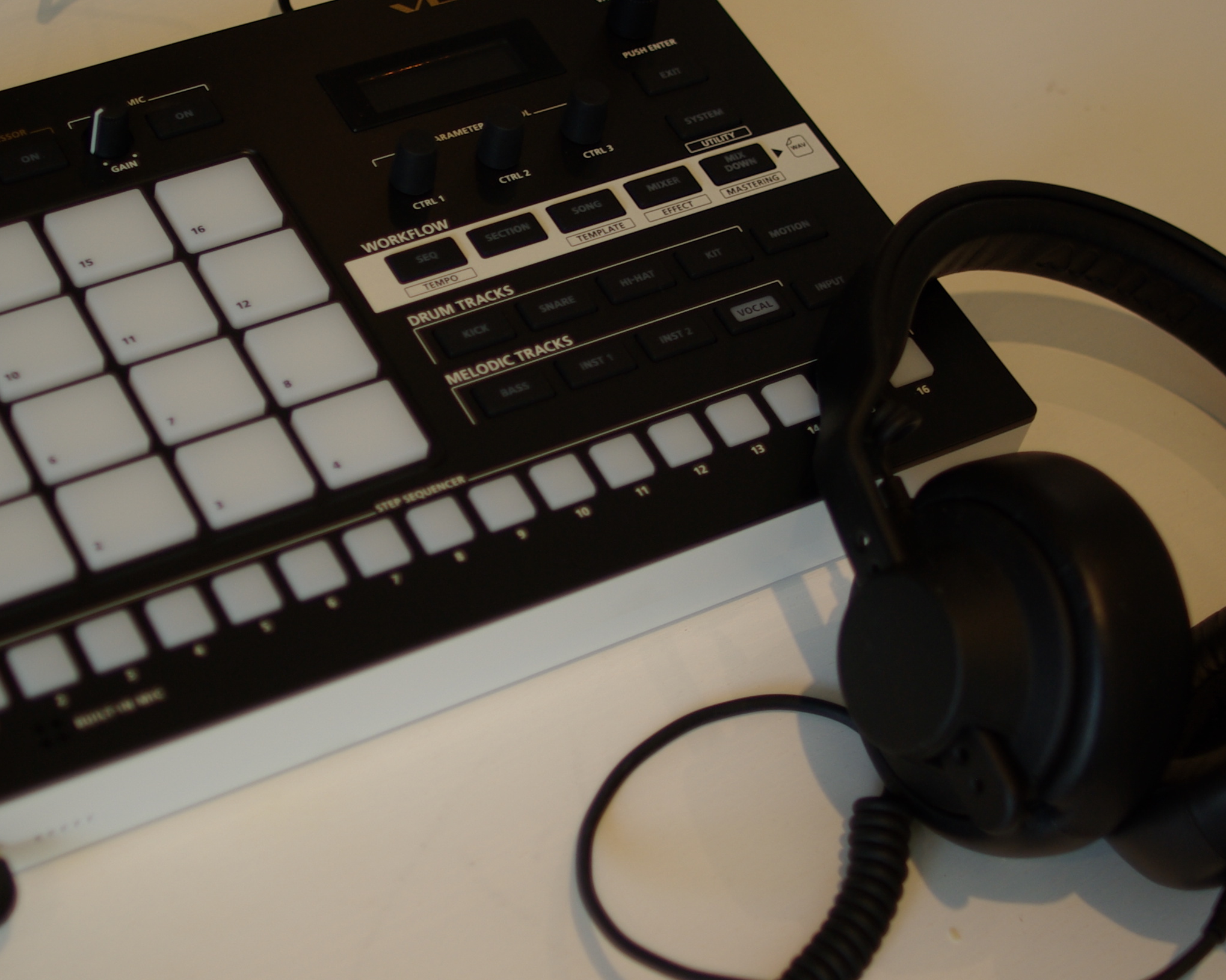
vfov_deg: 20.4
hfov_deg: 25.3
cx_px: 437
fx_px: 2721
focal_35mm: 75
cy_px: 492
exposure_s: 1/125
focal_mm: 28
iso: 100
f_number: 1.7
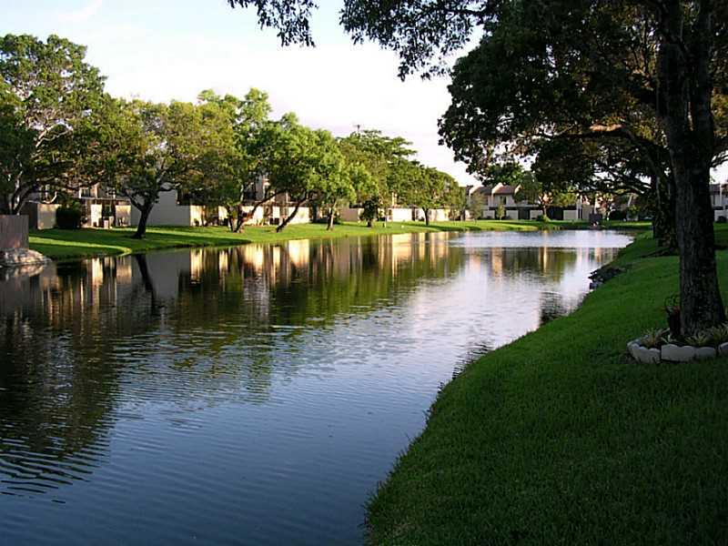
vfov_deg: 38.7
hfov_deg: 50.1
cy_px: 273
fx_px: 778
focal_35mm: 37
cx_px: 364
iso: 100
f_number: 2.7
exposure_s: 1/245
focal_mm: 5.6
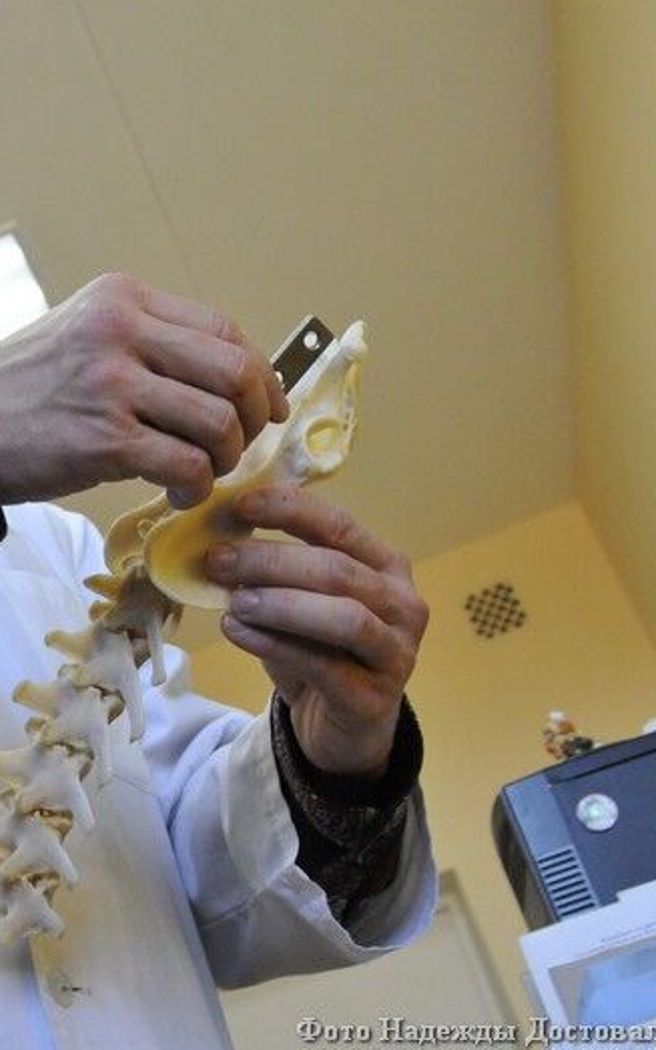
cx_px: -56
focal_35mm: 56
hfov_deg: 22.0
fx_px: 1601
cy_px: 525
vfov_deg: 36.3
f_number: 6.3
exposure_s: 1/250
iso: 2500
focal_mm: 24
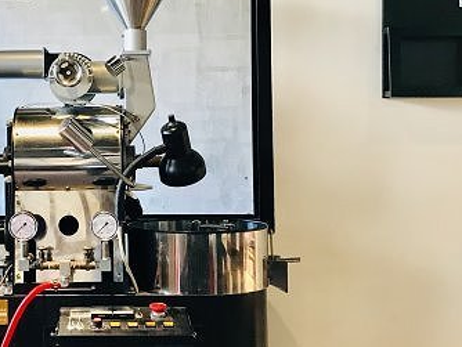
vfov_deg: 21.9
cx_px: 72
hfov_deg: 28.1
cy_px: 148
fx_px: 895
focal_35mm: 67
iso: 40
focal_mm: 3.99
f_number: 1.8
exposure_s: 1/30
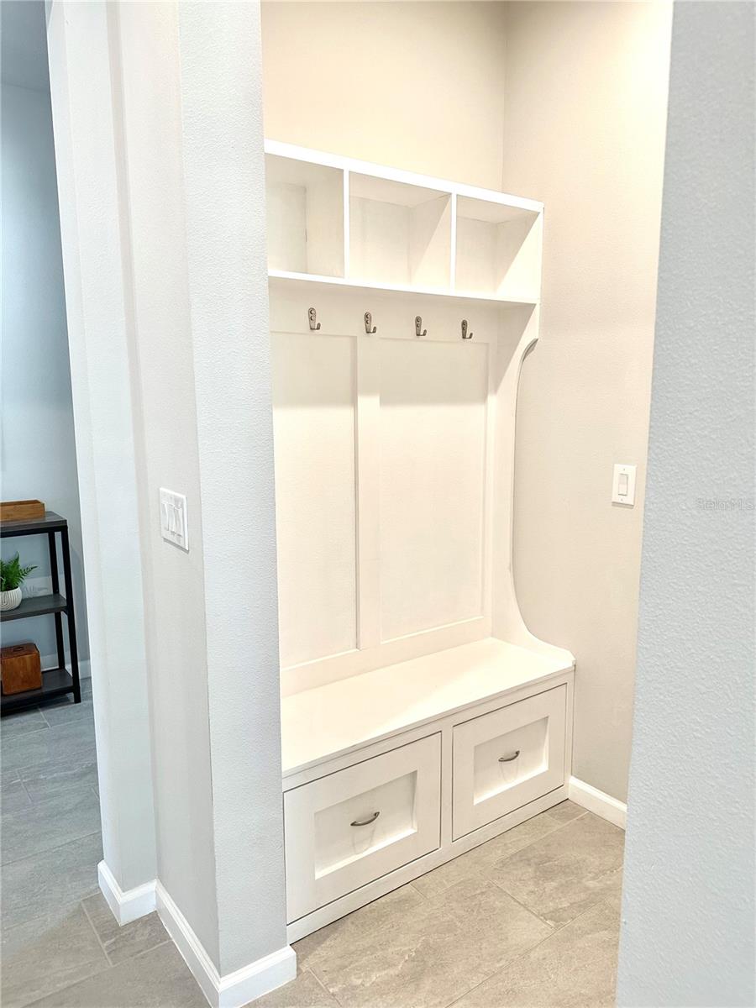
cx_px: 378
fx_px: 699
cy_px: 504
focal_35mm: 24
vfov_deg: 71.6
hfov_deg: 56.8
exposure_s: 1/120
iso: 160
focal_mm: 6.86
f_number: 1.78
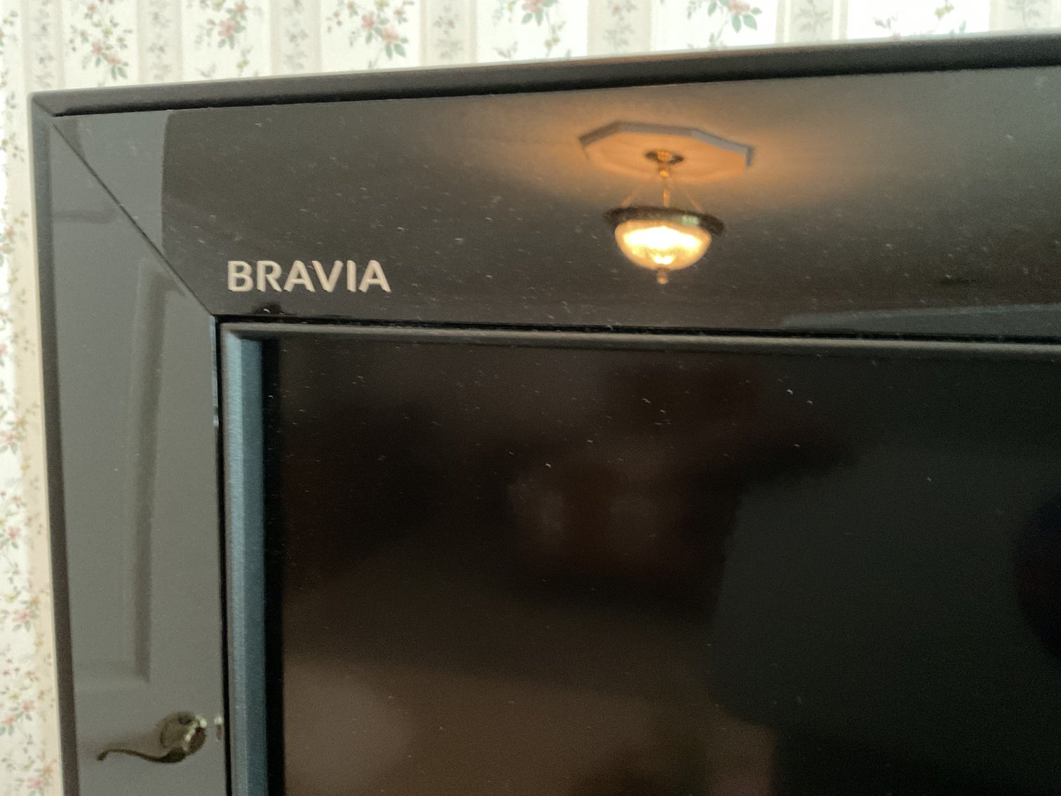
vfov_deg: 48.2
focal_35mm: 29
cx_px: 530
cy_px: 398
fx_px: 889
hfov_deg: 61.7
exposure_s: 1/17
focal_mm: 3
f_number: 1.8
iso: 500
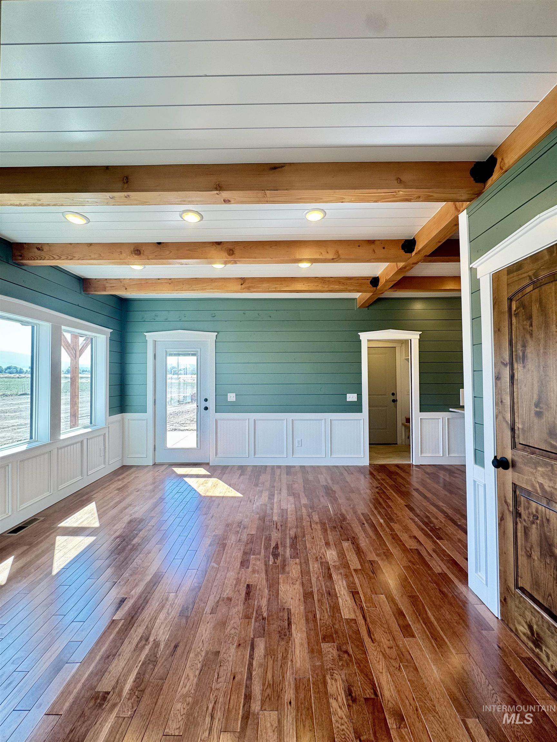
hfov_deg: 85.7
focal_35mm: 14
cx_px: 278
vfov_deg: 102.1
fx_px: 300
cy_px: 371
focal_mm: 2.22
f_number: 2.2
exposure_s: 1/120
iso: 125
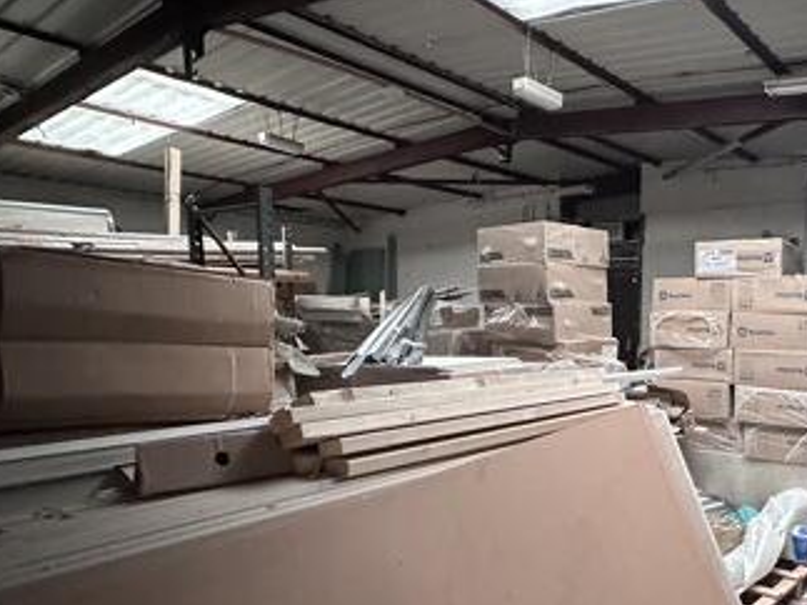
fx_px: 653
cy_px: 395
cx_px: 628
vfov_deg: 49.0
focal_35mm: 28
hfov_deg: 59.2
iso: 1000
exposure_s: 1/50
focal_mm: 2.22
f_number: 2.2
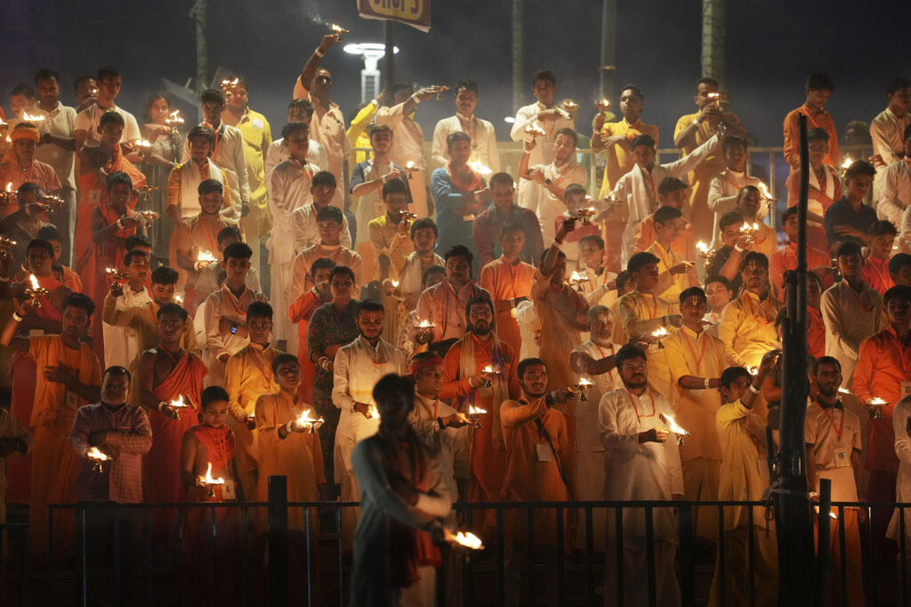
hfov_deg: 10.3
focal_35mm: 200
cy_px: 304
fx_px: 5059
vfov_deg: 6.9
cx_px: 456
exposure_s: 1/100
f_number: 2.8
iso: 3200
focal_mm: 200
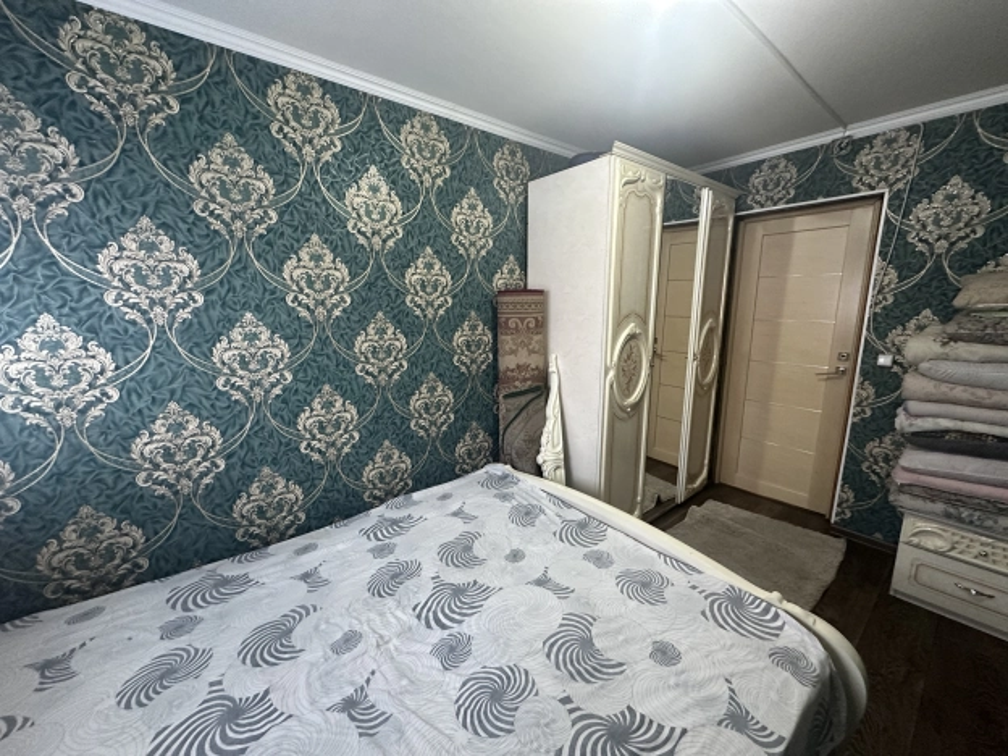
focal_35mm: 14
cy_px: 378
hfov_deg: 102.1
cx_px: 504
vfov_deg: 85.7
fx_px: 408
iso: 400
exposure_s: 1/50
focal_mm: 2.22
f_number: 2.2
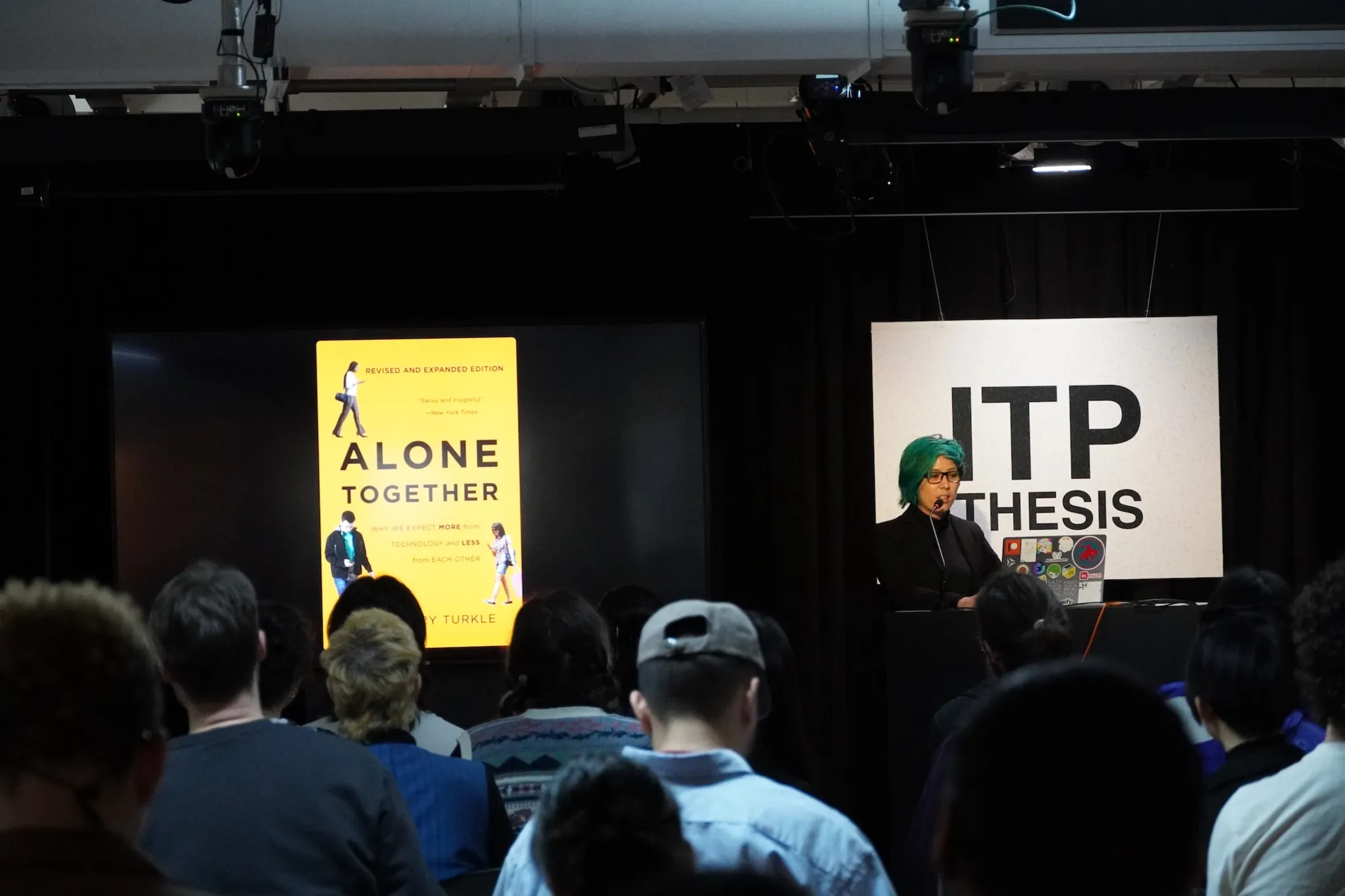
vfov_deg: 11.0
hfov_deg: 16.5
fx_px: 4651
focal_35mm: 124
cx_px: 672
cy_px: 448
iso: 6400
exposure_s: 1/160
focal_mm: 83
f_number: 5.6
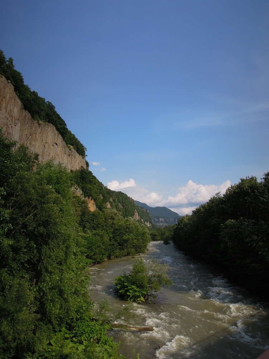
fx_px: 249
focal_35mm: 24
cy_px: 180
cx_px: 134
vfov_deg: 71.6
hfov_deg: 56.8
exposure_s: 1/1250
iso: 160
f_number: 5
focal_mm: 4.3
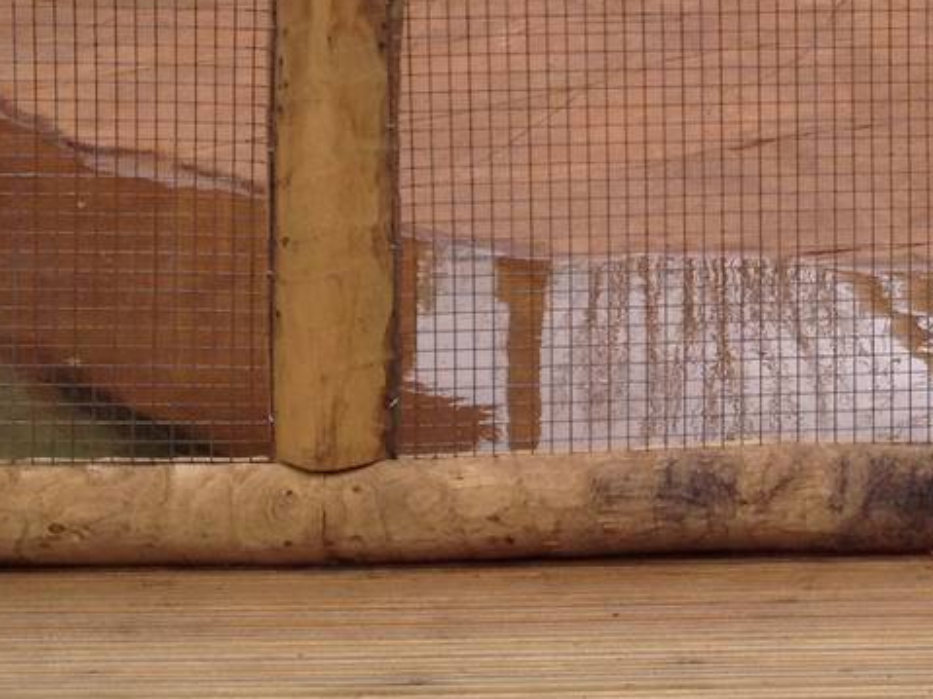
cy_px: -150
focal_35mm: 117
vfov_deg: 12.4
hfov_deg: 16.1
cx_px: 1134
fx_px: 3153
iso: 50
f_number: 2.4
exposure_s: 1/824
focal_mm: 4.28
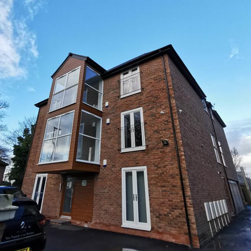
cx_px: 117
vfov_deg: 68.2
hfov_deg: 69.5
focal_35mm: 22
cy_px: 90
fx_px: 180
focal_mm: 2.35
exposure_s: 1/196
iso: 50
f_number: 2.2
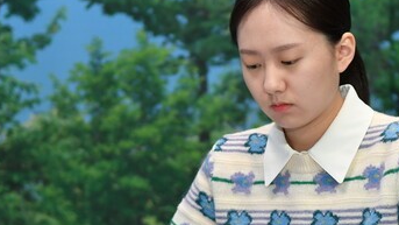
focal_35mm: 132
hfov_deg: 16.2
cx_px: 280
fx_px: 1397
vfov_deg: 9.2
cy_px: 182
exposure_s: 1/250
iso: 1000
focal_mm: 48
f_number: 2.8
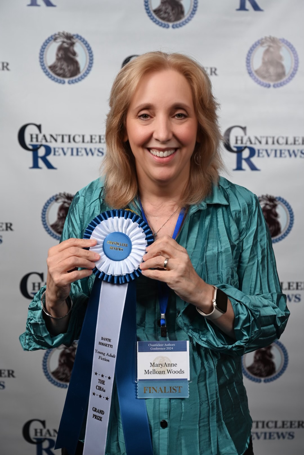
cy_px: 228
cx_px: 152
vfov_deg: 35.1
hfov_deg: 23.8
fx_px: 722
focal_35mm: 57
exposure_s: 1/200
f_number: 4.5
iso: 250
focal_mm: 57
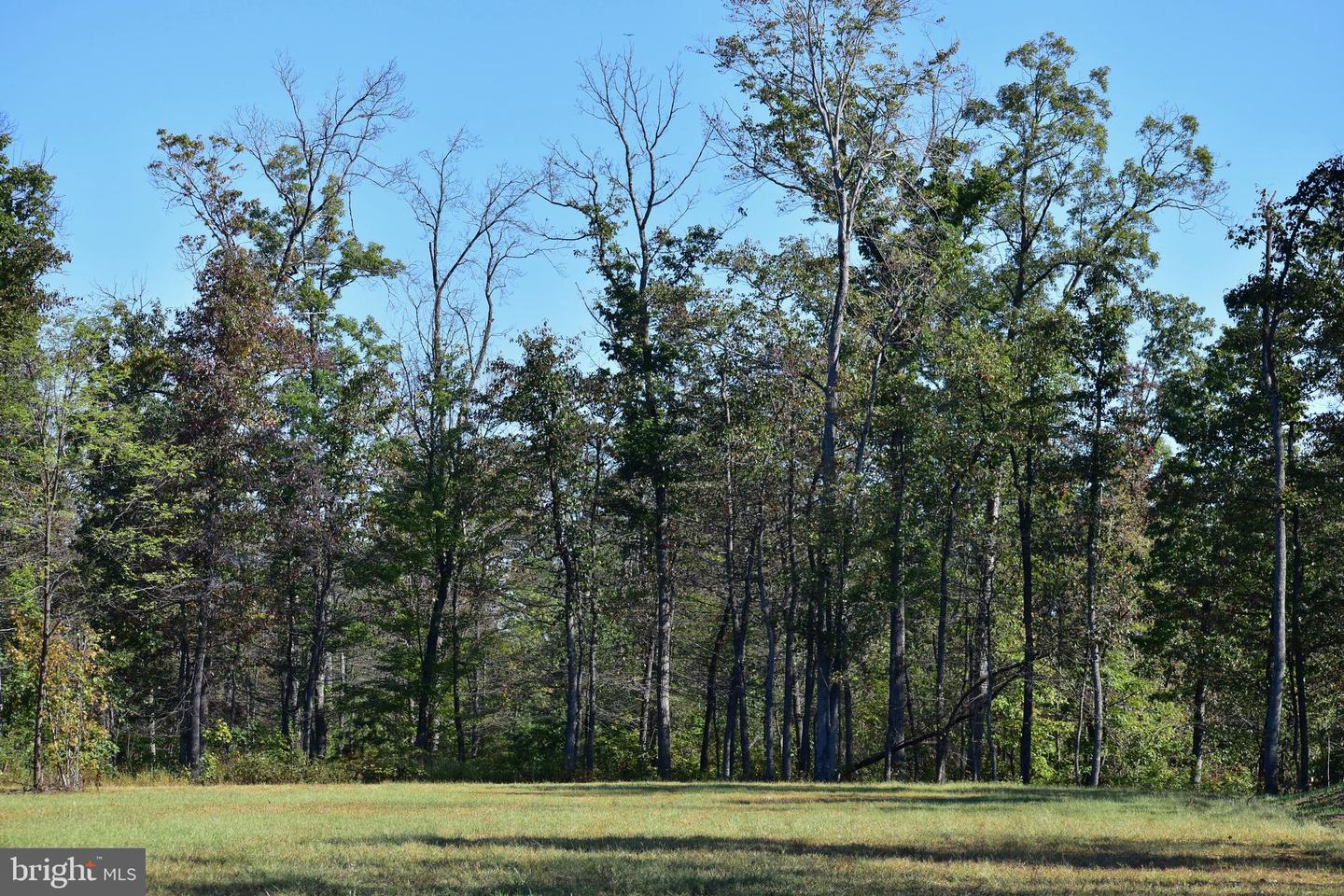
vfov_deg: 13.0
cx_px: 672
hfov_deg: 19.5
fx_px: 3920
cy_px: 448
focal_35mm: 105
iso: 280
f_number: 6.3
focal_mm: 70
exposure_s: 1/800
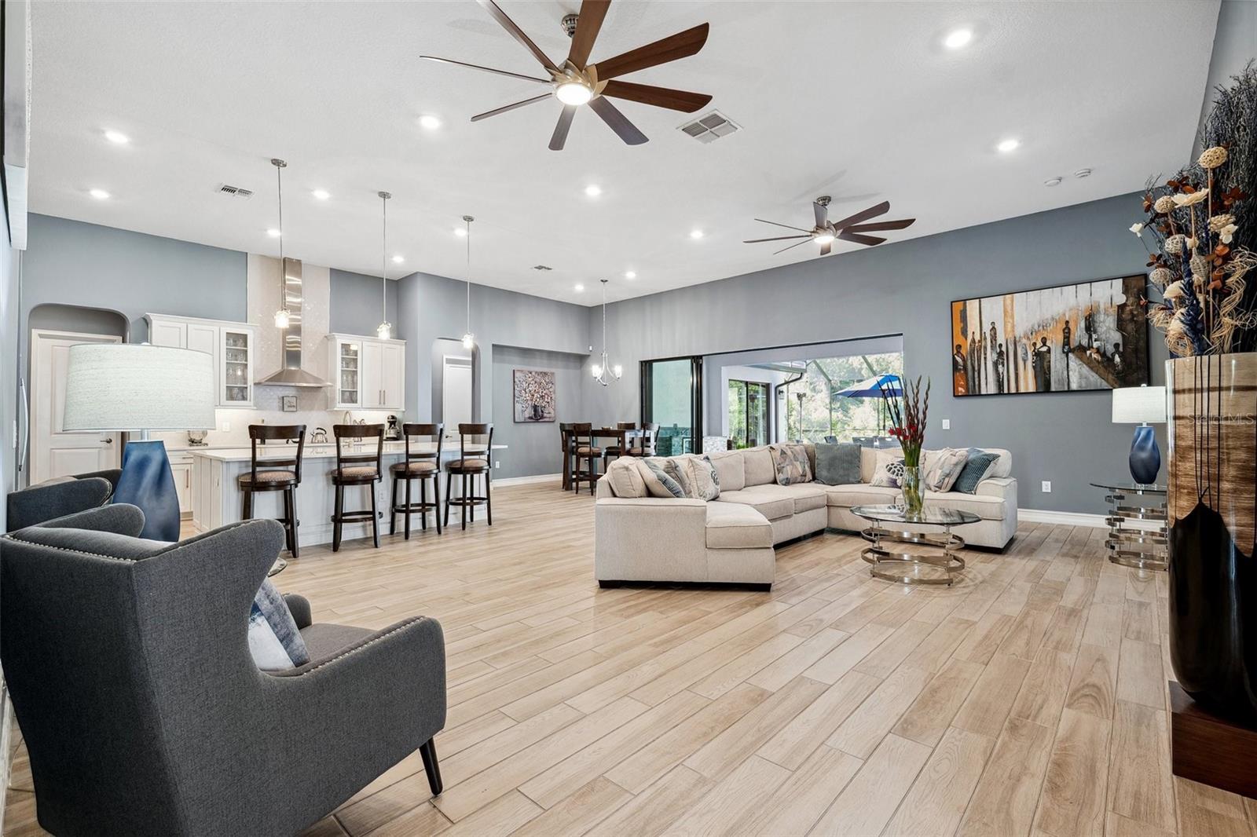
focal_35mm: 15
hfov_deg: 100.4
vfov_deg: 77.3
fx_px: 524
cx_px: 628
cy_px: 418
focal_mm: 15
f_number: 8
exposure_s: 1/8
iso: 400
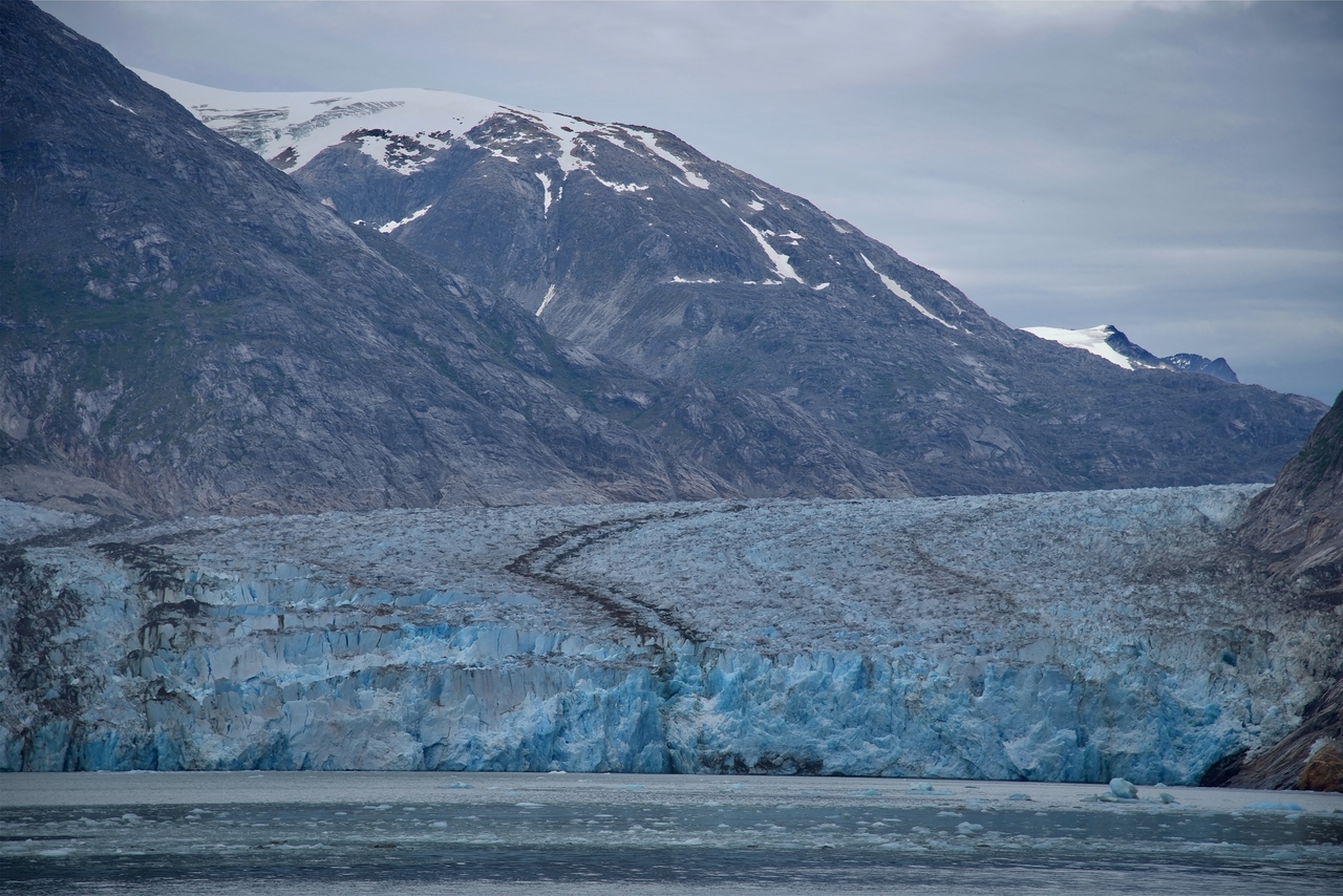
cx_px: 672
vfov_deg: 11.4
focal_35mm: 120
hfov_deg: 17.1
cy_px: 448
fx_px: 4477
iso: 100
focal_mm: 120
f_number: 6.3
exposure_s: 1/250
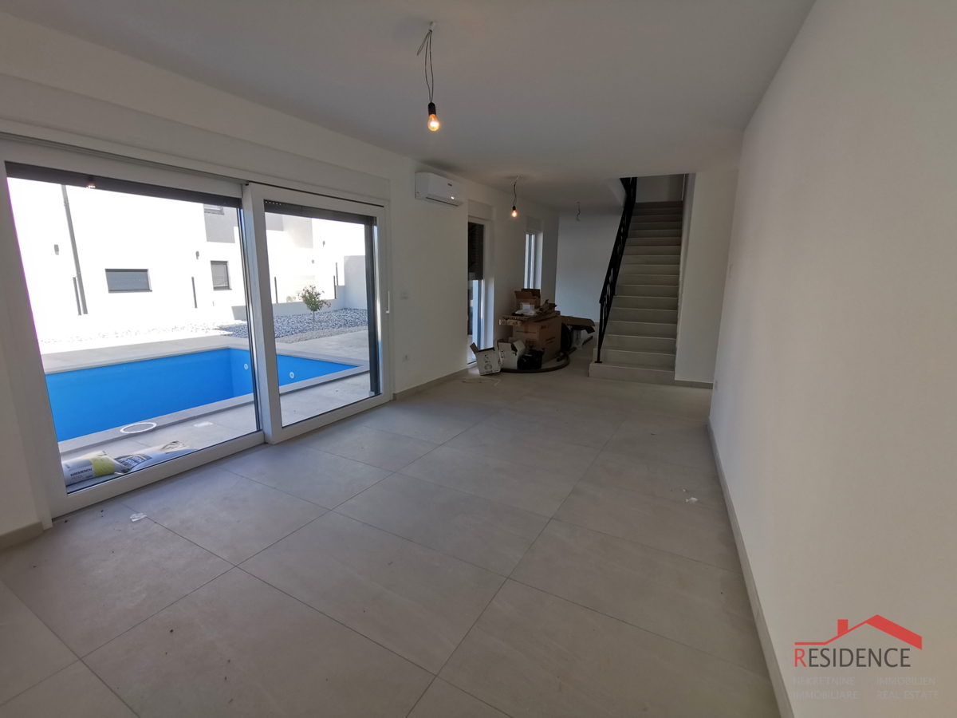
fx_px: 442
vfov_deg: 78.1
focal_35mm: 16
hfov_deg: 94.5
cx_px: 478
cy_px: 359
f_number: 2.2
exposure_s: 1/172
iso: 50
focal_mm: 2.35
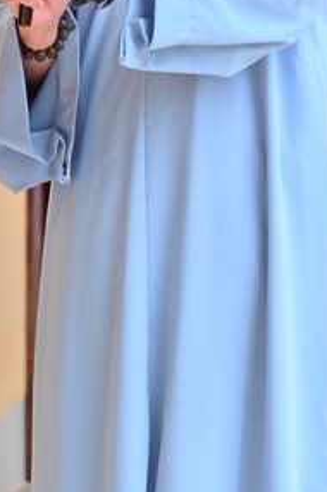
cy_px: -58
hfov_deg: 5.0
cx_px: 228
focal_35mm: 273
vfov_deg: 7.5
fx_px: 3728
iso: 160
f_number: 5
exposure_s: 1/200
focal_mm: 120
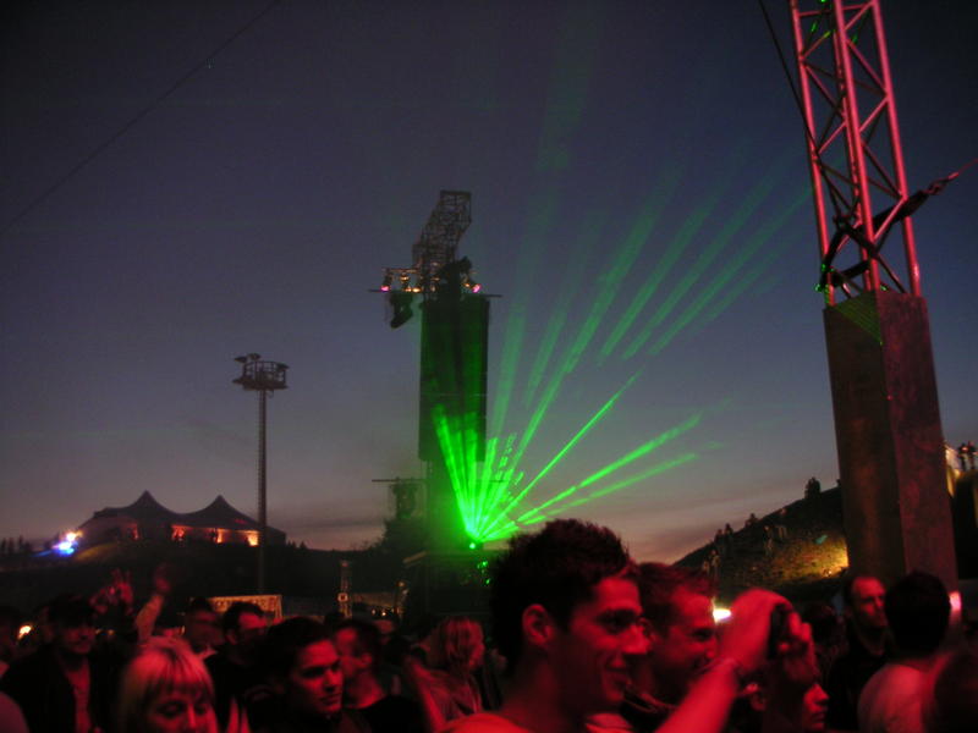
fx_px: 1045
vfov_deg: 38.7
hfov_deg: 50.1
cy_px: 366
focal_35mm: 37
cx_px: 489
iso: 100
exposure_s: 1/6
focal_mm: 5.7
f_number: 2.8
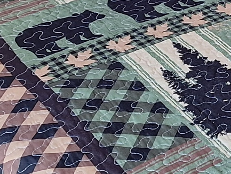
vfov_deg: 10.0
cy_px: -198
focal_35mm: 136
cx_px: 402
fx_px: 908
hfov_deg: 13.2
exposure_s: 1/40
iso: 64
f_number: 1.8
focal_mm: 5.54
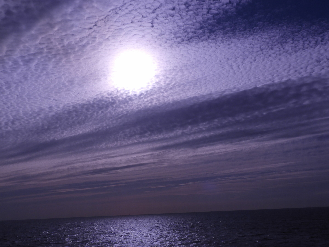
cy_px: 124
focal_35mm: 40
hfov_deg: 46.8
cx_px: 164
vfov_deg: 36.0
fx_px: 380
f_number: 7.6
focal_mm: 7.2
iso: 100
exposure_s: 1/3200
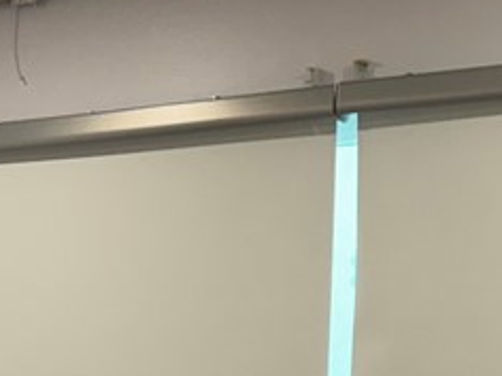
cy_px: 554
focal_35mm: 104
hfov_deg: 18.7
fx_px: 1508
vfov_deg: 13.5
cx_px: 104
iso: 200
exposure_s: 1/120
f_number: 1.78
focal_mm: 6.76
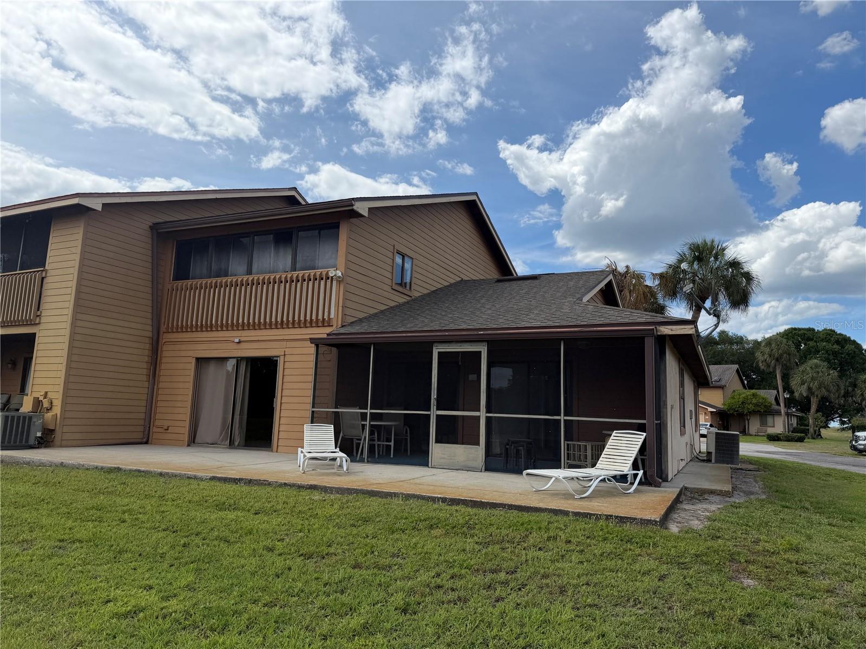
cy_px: 324
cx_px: 433
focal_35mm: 24
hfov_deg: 71.6
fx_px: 600
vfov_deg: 56.8
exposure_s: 1/5714
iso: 80
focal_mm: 6.76
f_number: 1.78
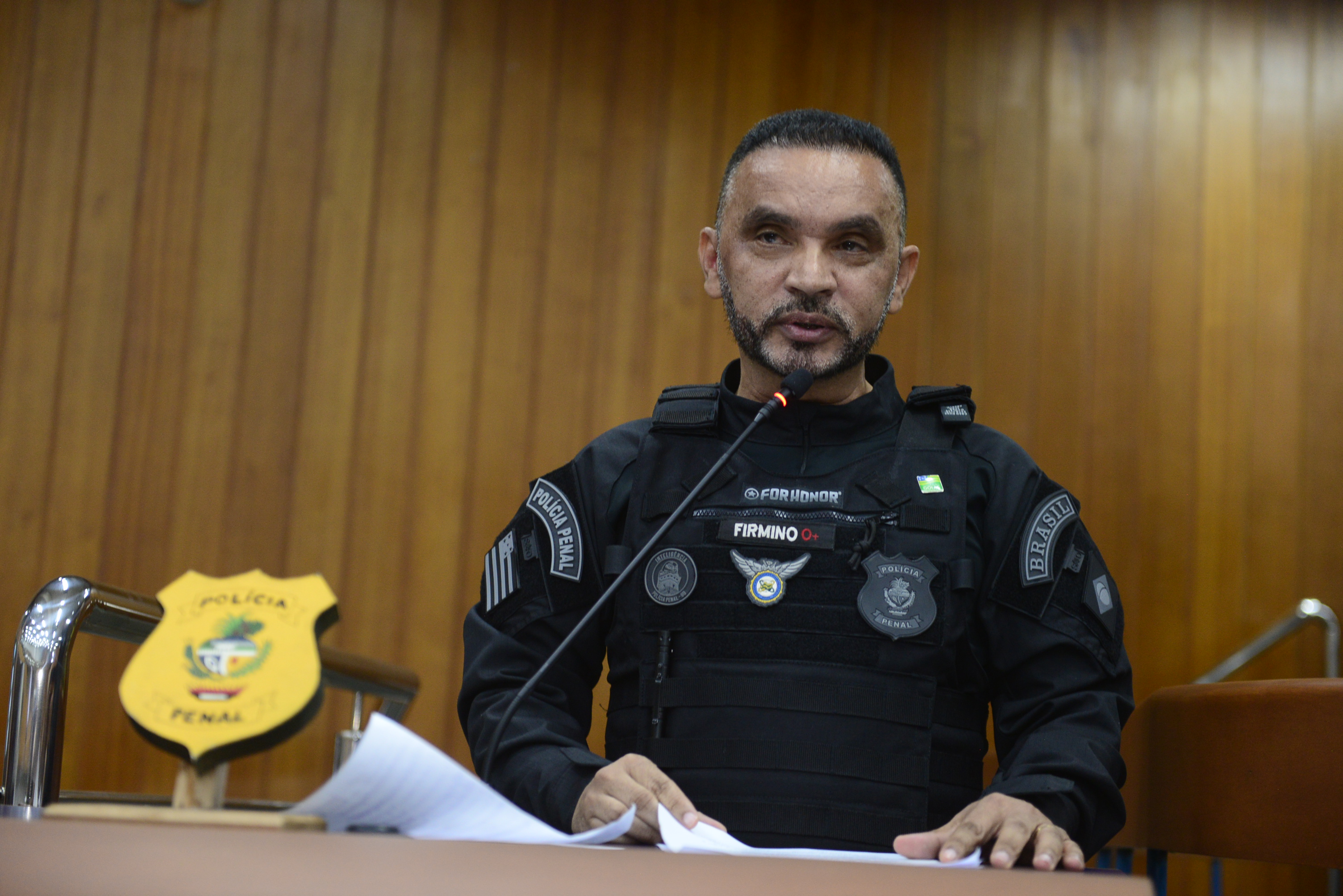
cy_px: 448
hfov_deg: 28.8
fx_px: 2612
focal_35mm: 70
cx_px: 672
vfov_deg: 19.5
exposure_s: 1/125
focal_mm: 70
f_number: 3.5
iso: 2000
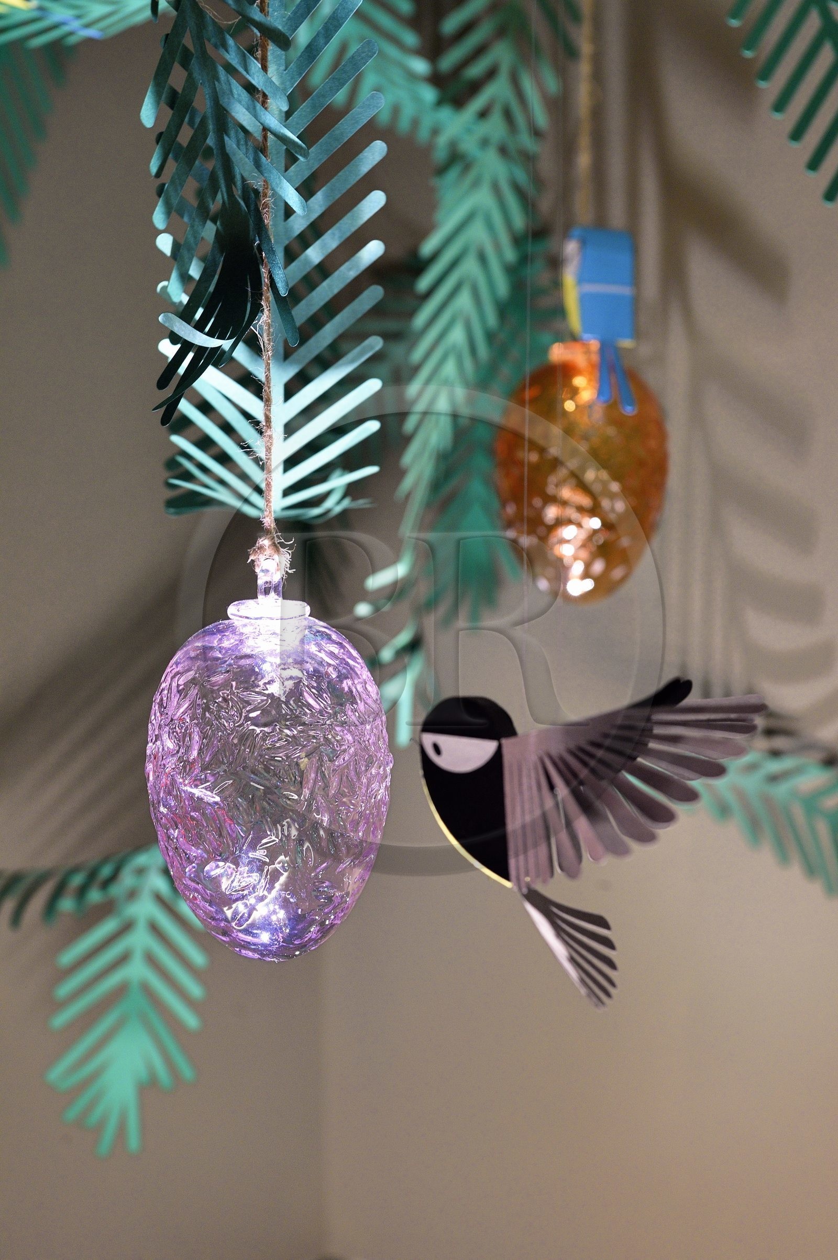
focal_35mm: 62
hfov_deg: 21.9
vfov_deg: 32.4
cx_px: 419
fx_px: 2167
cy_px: 630
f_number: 7.1
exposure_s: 1/25
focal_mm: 62
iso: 1600
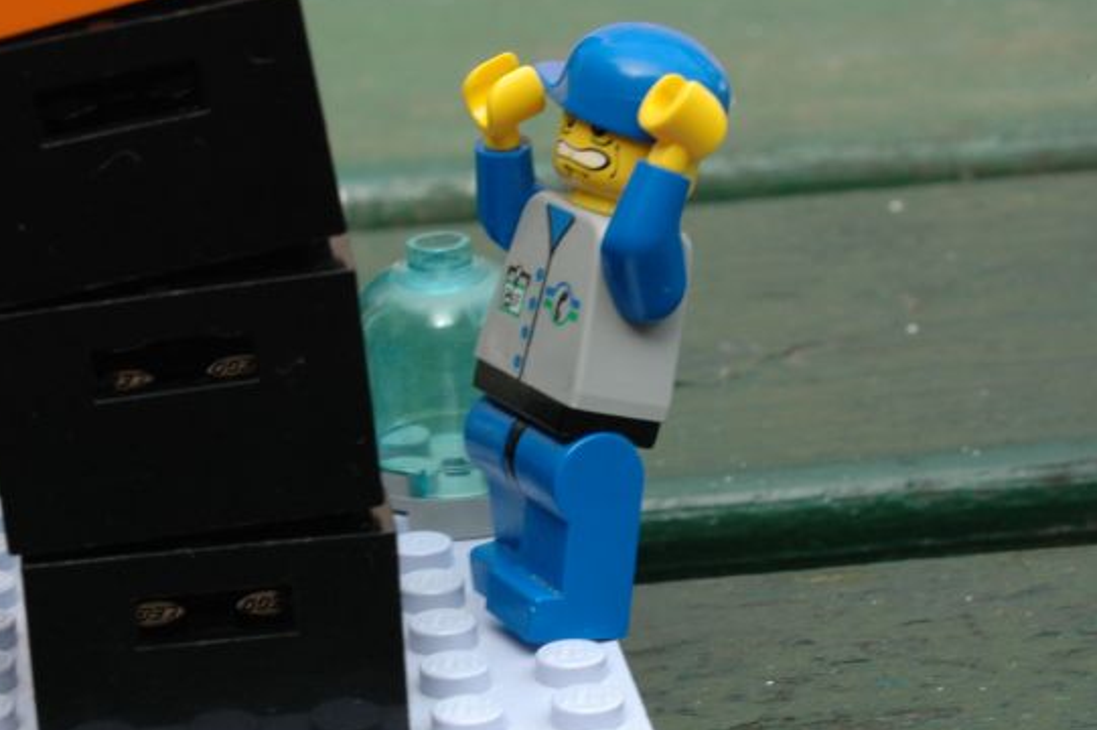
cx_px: 519
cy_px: 357
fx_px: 4324
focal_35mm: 142
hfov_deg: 14.5
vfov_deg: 9.6
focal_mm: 80
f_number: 20
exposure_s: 1/50
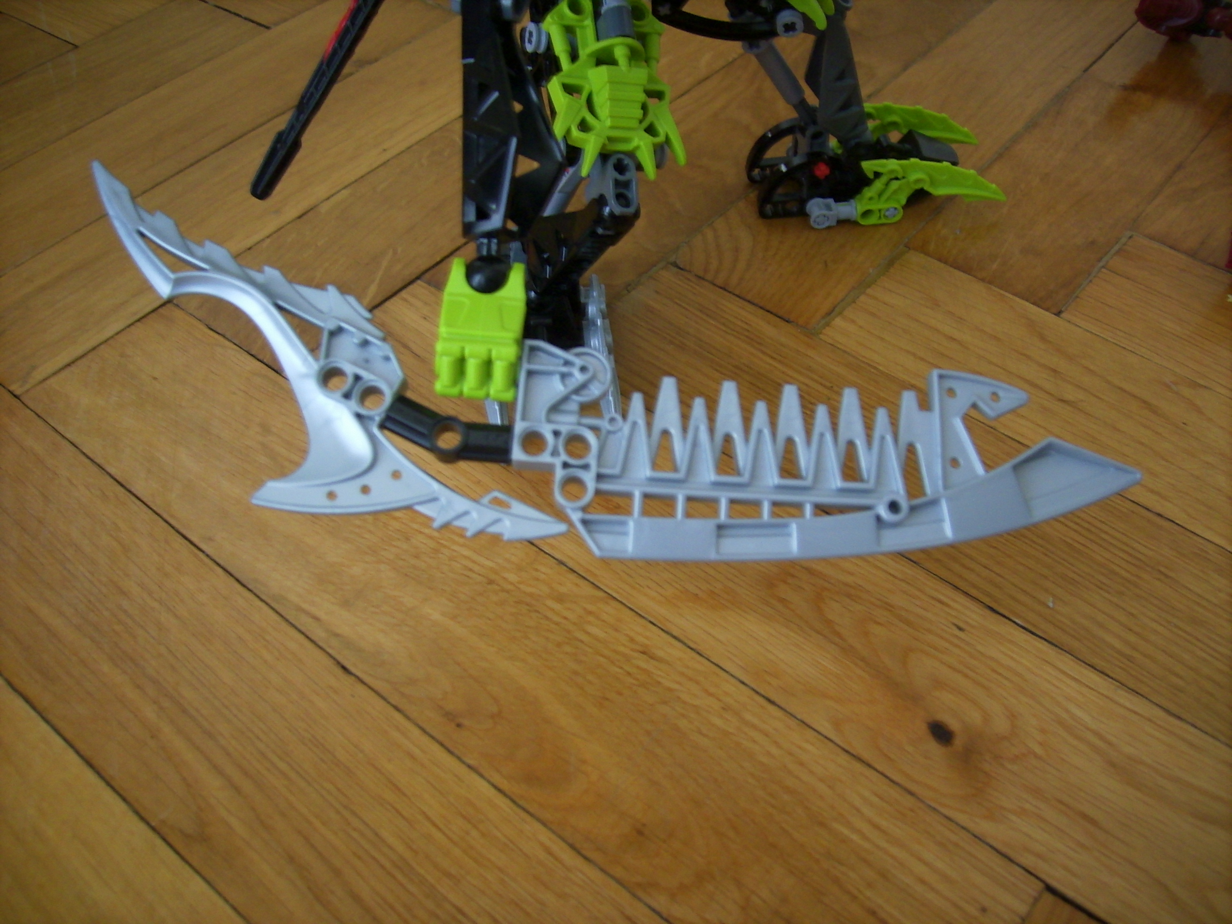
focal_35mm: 32
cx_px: 616
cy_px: 462
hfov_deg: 56.8
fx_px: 1139
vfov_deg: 44.2
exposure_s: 1/5
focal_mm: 5.99
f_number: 2.8
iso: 50
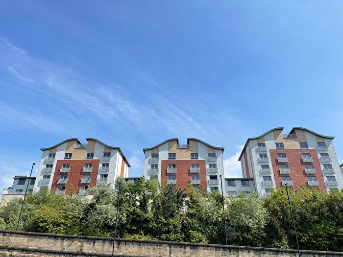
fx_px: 258
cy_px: 128
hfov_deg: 67.3
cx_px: 172
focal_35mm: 26
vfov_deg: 53.1
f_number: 1.6
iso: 32
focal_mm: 4.2
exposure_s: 1/3731
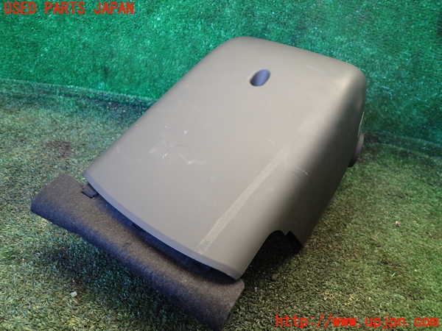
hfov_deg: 69.4
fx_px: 319
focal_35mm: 25
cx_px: 221
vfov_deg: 54.9
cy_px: 166
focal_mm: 4.5
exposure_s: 1/40
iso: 200
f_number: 2
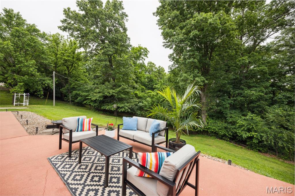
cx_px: 148
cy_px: 98
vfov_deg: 81.2
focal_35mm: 14
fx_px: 115
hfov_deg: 104.3
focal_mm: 14
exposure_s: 1/250
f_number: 8
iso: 400
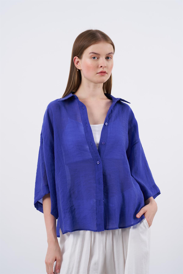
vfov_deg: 28.8
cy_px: 137
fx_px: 534
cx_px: 92
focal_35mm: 70
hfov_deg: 19.5
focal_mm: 70
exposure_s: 1/160
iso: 160
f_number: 8
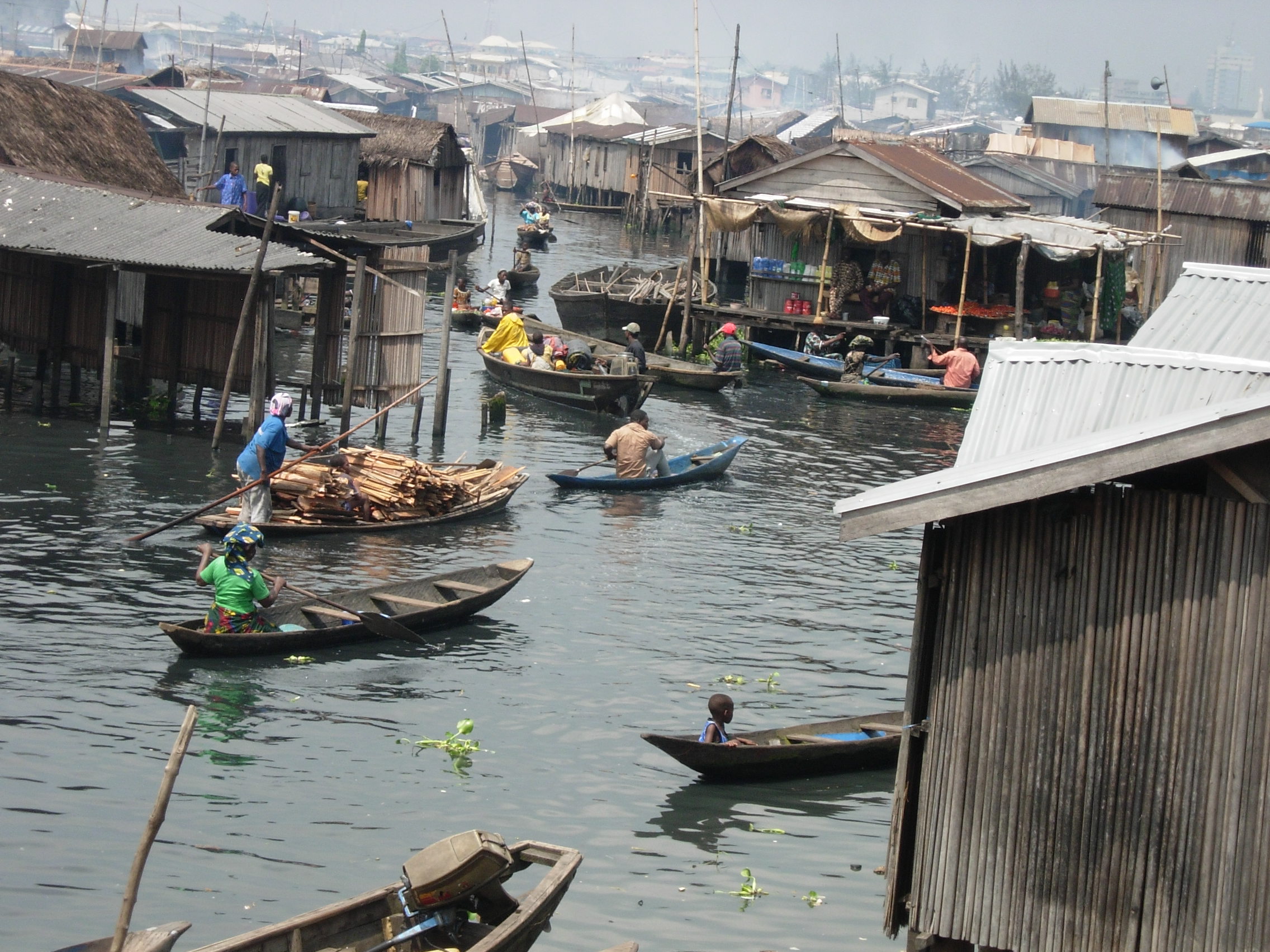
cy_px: 476
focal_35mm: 113
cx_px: 635
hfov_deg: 17.4
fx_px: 4146
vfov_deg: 13.1
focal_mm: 23.4
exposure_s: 1/470
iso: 79
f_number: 4.9
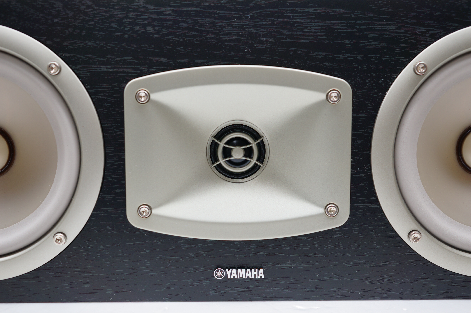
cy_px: 156
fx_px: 588
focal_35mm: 45
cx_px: 236
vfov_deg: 29.8
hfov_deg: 43.6
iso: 100
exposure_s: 1/50
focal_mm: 30
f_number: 3.5
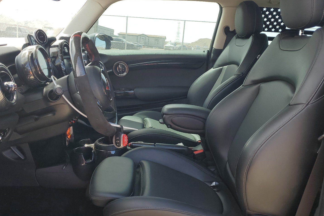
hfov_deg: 61.9
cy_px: 108
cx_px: 156
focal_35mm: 30
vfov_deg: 43.6
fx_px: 270
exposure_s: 1/455
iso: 50
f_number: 1.5
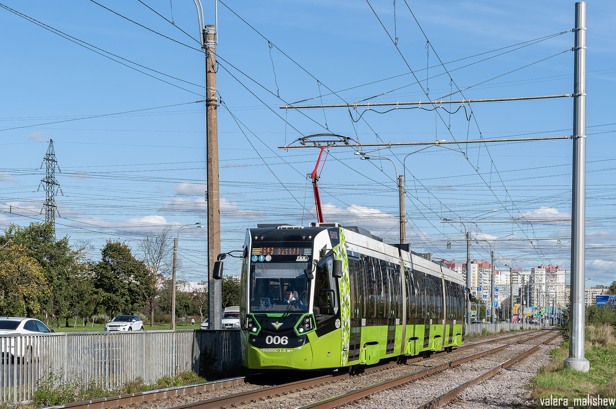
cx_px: 308
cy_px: 204
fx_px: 1025
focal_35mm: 60
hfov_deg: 33.4
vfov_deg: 22.5
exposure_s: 1/640
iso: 320
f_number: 11
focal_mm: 40
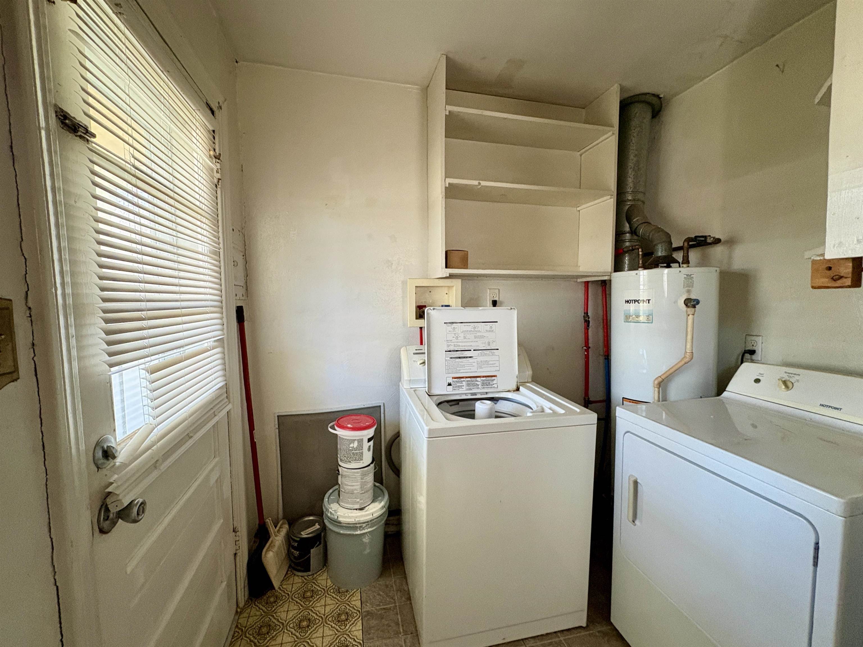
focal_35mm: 14
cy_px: 324
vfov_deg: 85.7
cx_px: 432
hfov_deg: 102.1
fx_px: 349
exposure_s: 1/60
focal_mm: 2.22
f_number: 2.2
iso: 400
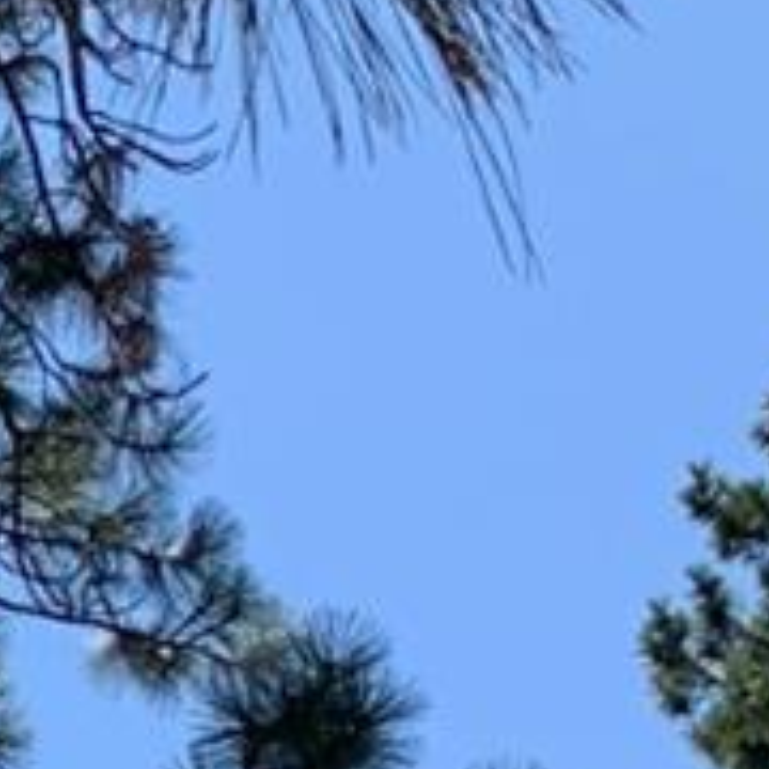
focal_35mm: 191
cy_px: 2008
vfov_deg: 8.2
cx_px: -1572
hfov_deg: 7.9
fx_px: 4801
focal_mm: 4.25
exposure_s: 1/2075
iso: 25
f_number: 1.8
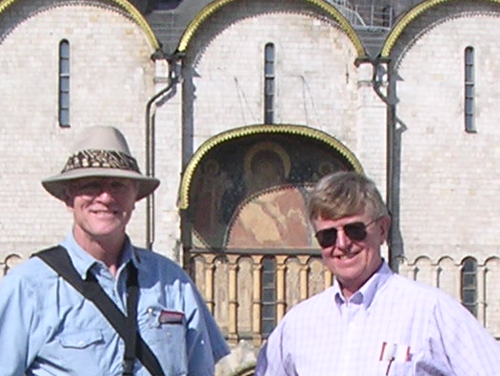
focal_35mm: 149
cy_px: 599
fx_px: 2153
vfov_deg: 9.6
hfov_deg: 13.2
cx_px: 221
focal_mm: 5.8
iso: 100
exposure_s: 1/342
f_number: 5.6
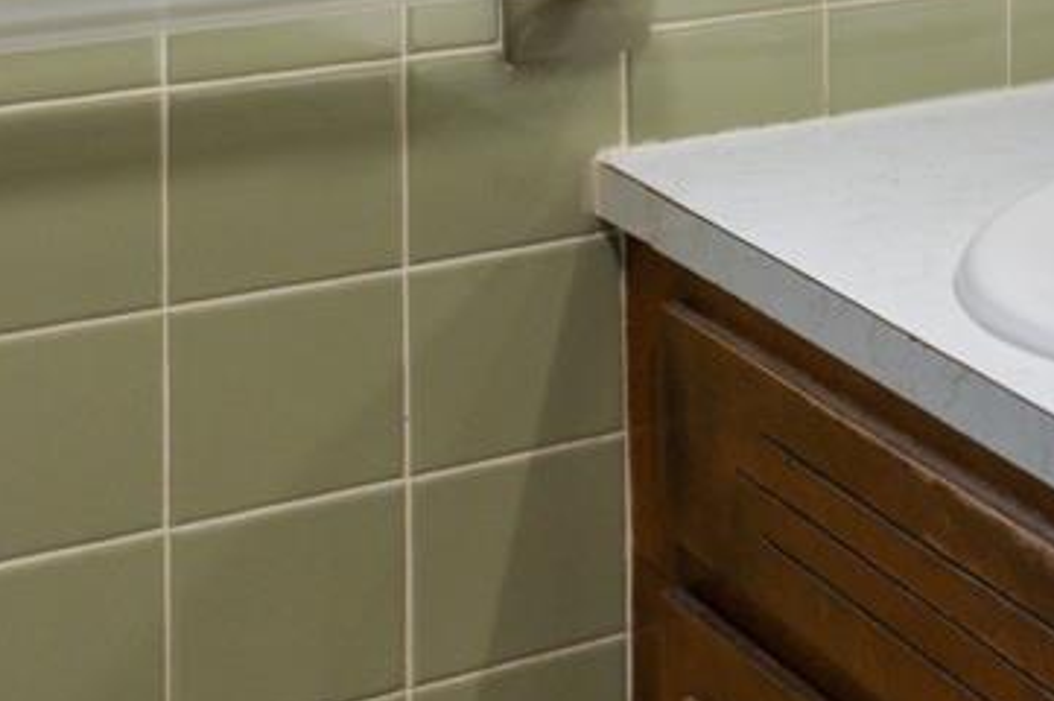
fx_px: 3042
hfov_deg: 16.0
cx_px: 2003
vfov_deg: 11.9
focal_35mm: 104
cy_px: -635
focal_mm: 10
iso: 200
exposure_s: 1/80
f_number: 9
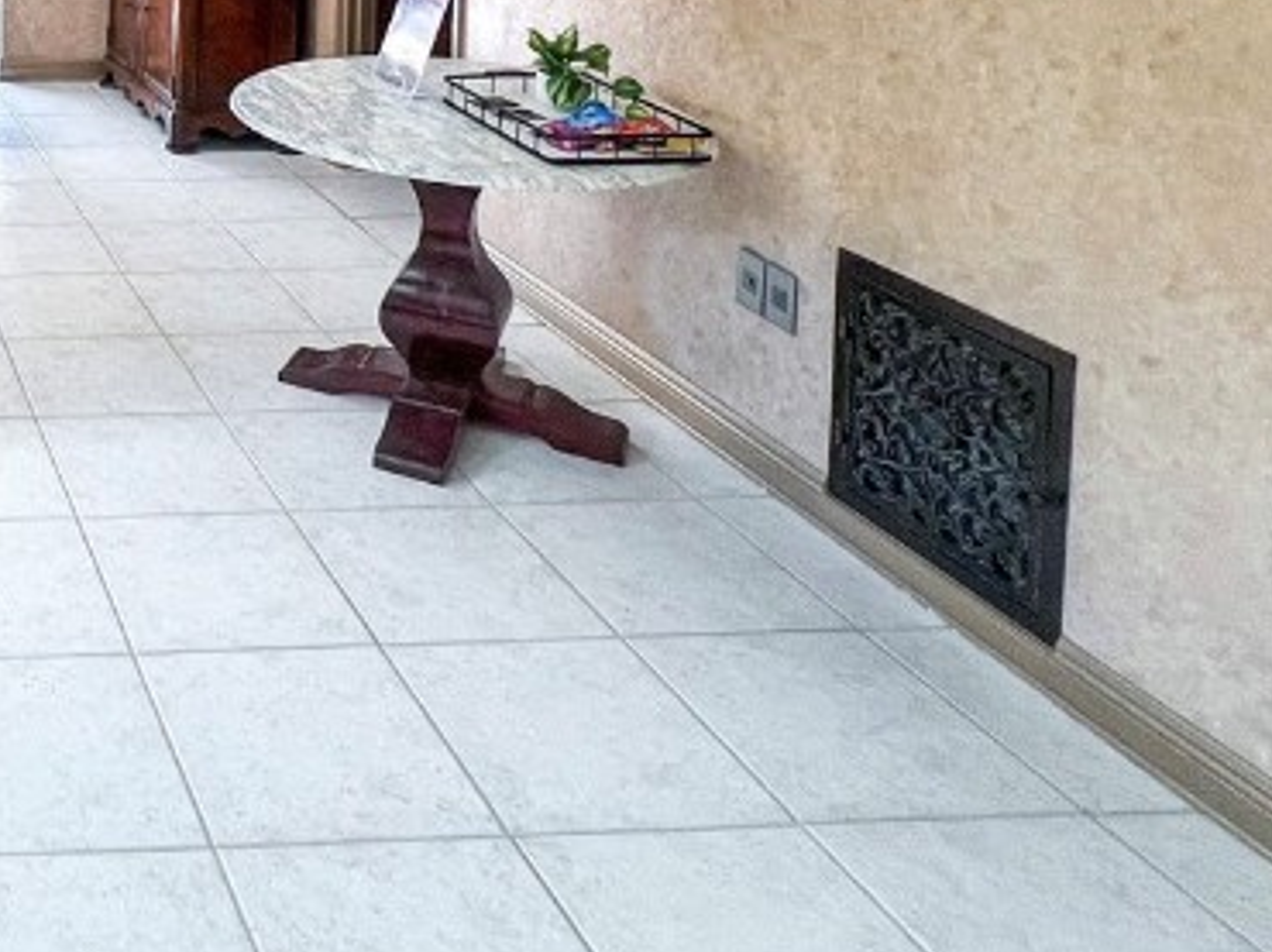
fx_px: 1322
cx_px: -172
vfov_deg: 33.2
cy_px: -158
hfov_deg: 40.1
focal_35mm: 36
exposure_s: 1/120
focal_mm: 1.57
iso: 100
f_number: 1.8
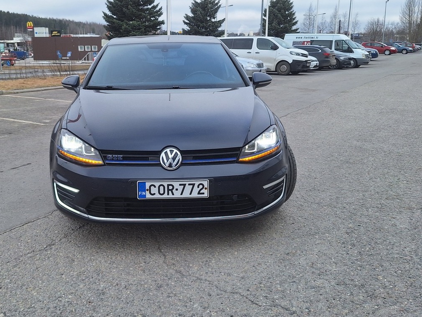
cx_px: 167
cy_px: 140
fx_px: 402
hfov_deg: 54.9
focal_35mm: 33
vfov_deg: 42.9
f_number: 1.8
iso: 40
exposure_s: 1/938
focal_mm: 5.54
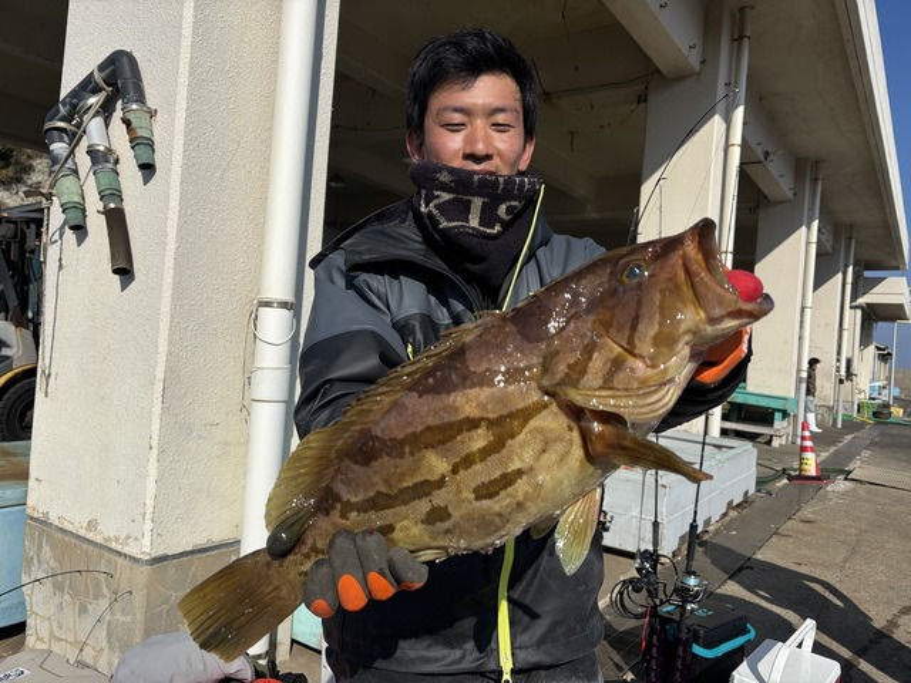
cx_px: 456
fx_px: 684
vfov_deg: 53.1
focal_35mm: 26
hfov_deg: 67.3
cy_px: 342
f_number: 1.6
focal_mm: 5.96
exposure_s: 1/4630
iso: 50
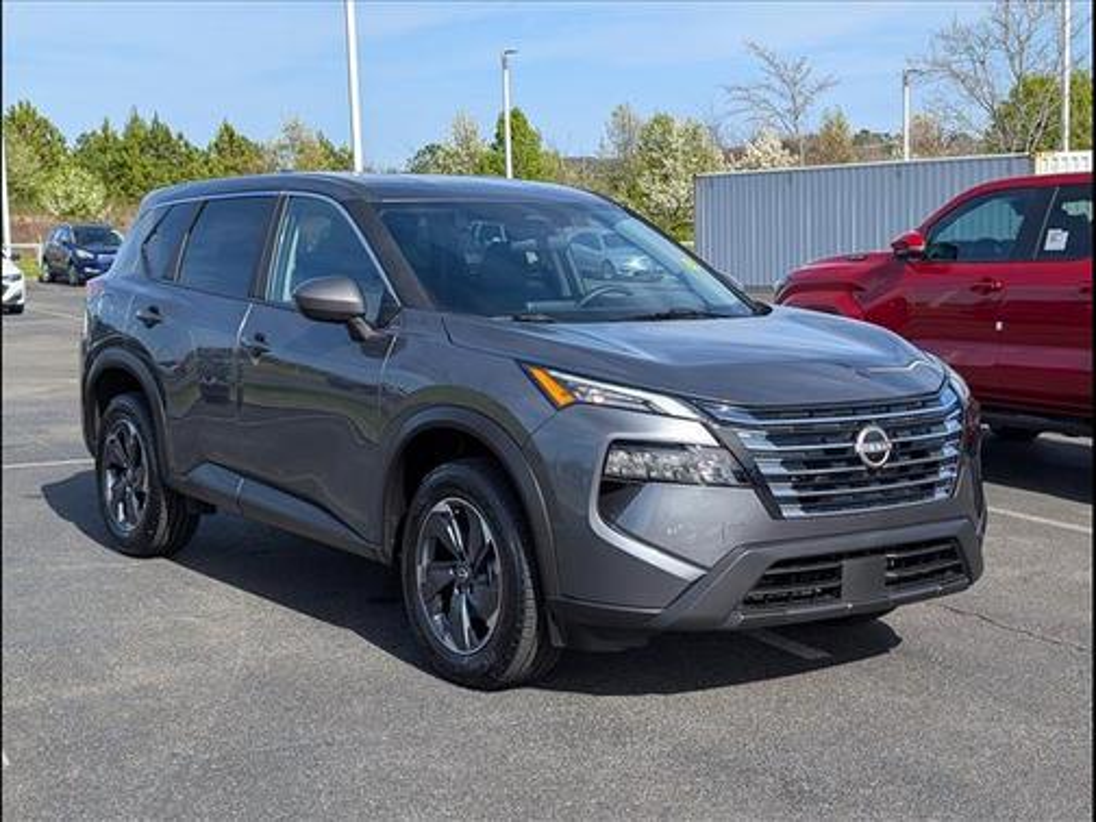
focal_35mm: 49
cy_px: 411
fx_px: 1551
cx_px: 548
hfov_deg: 38.9
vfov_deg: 29.7
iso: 20
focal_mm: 6.9
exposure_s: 1/1250
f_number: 1.68
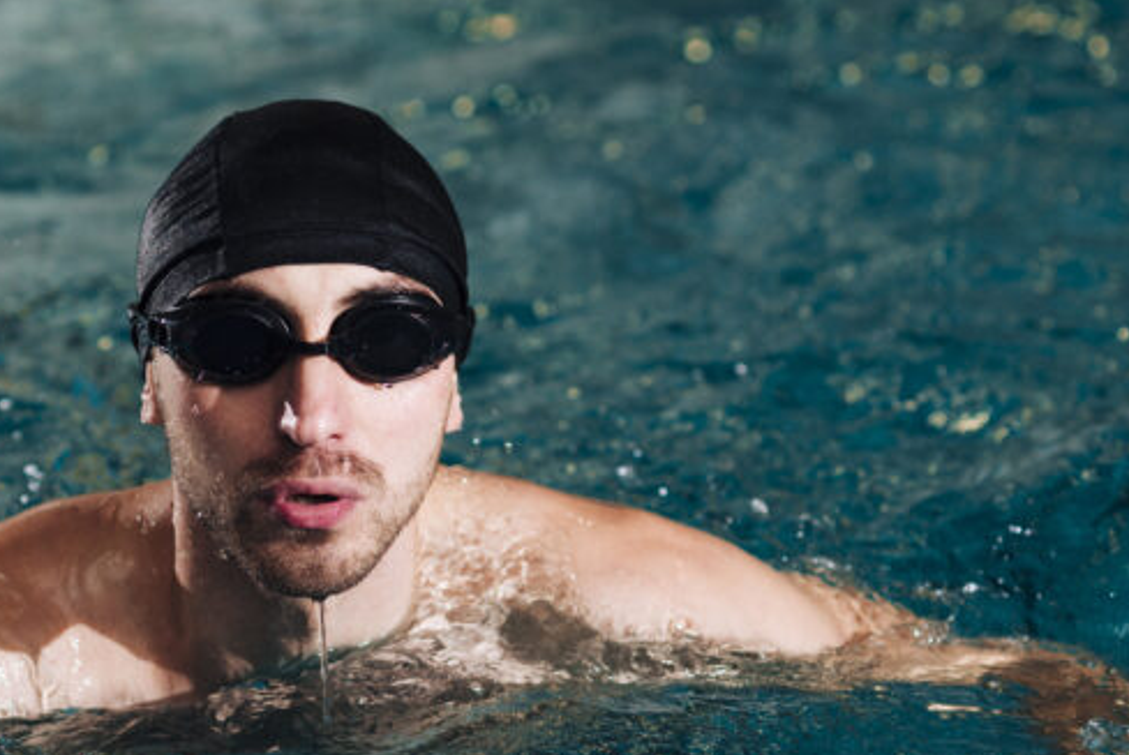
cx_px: 268
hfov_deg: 9.2
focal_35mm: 224
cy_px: 541
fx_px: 7031
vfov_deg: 6.1
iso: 100
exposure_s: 1/100
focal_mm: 105
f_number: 3.2
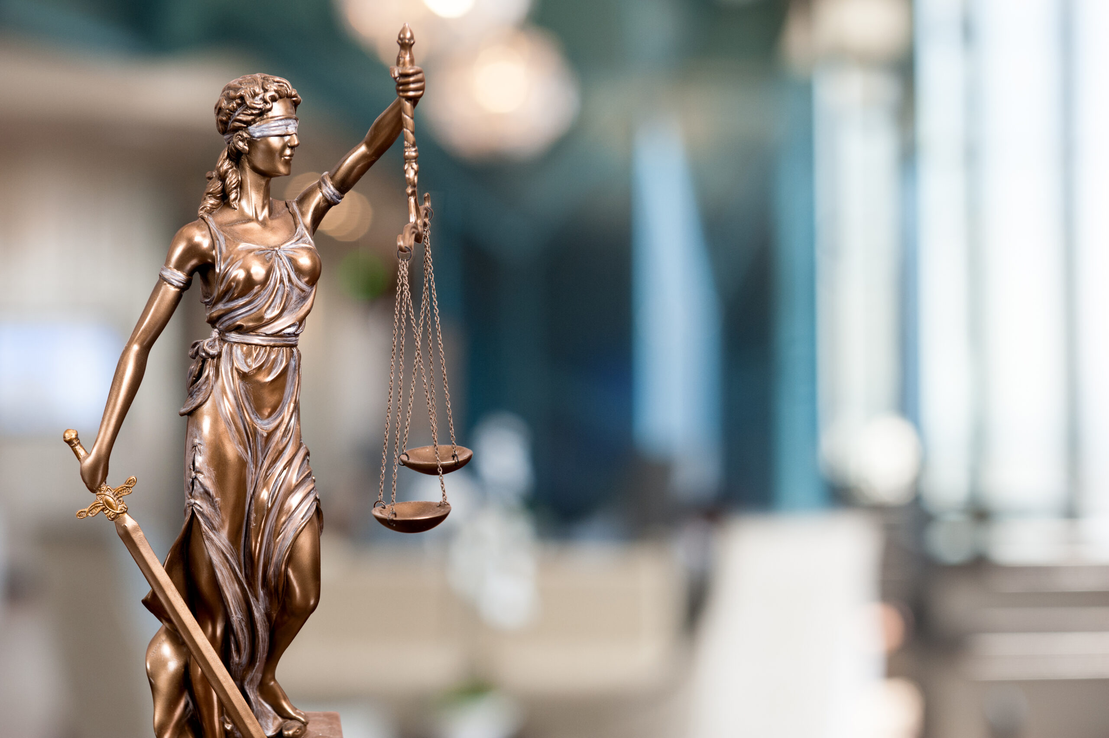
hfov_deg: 39.6
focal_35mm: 50
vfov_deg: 27.0
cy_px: 369
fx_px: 1539
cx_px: 554
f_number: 4
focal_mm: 50
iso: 800
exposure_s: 1/180
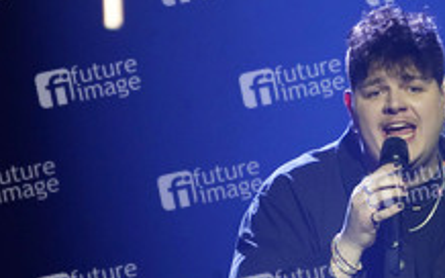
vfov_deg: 1.0
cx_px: 442
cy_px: 237
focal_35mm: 1253
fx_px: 15188
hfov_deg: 1.7
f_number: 6.3
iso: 6400
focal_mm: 594
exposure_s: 1/80
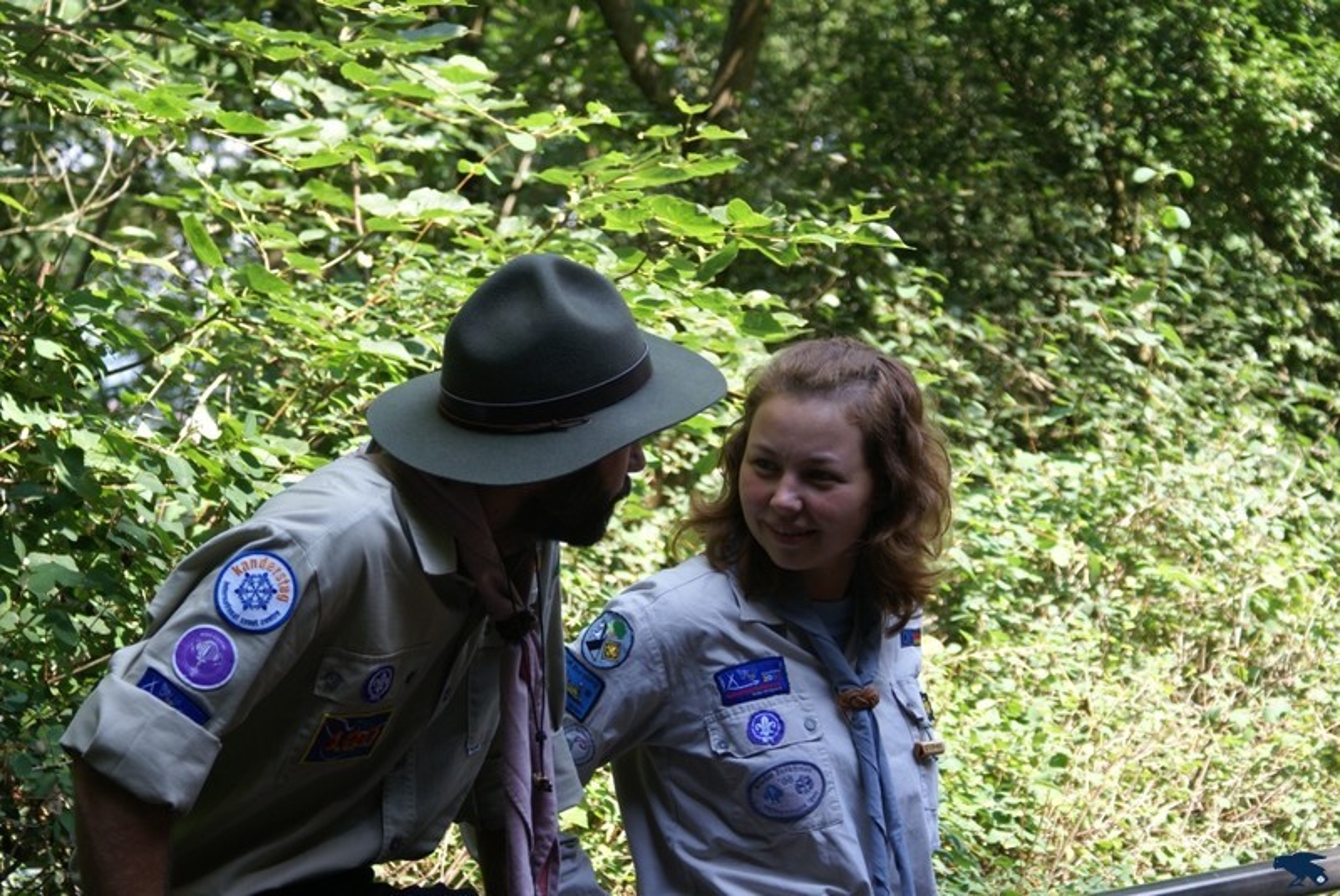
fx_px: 3912
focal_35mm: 105
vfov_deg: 13.1
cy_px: 448
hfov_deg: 19.4
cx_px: 670
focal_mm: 70
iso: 160
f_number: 5.6
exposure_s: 1/125
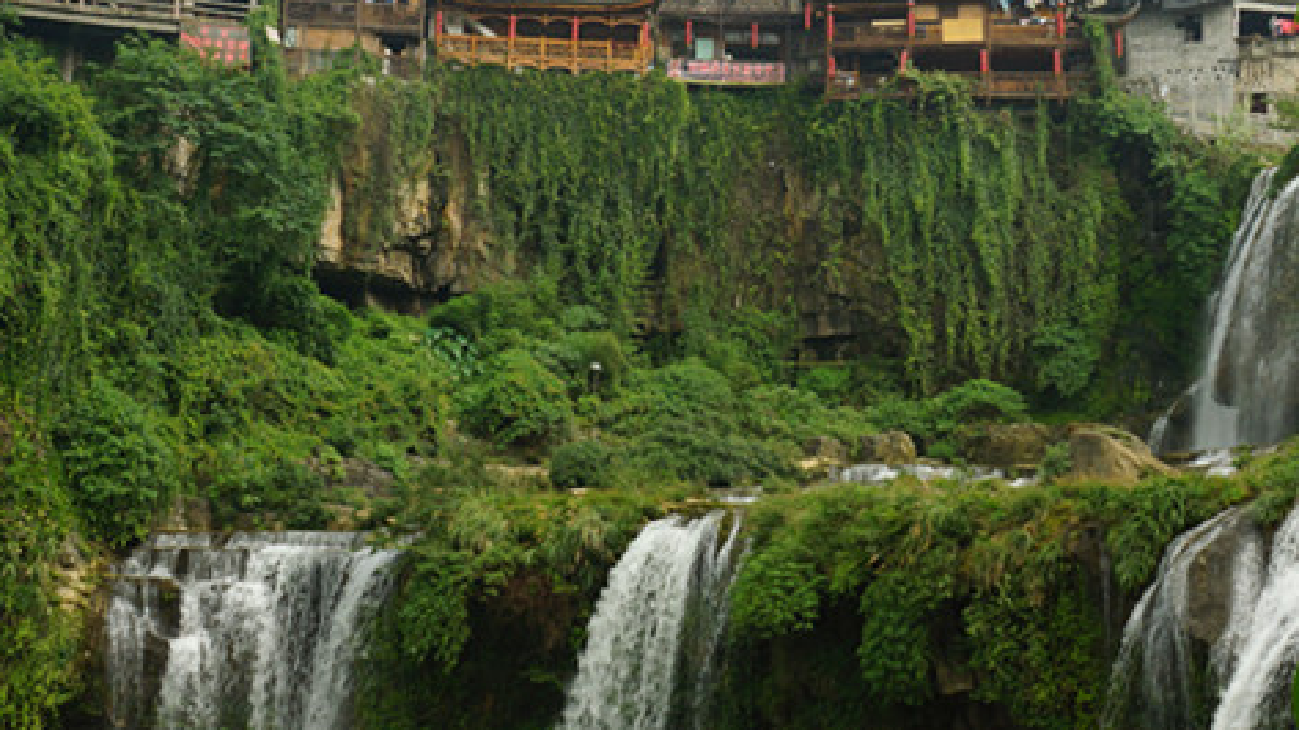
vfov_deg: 21.0
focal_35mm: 57
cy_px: 210
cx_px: 722
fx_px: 1963
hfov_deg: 36.6
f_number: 7.1
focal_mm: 22
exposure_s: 1/80
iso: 100
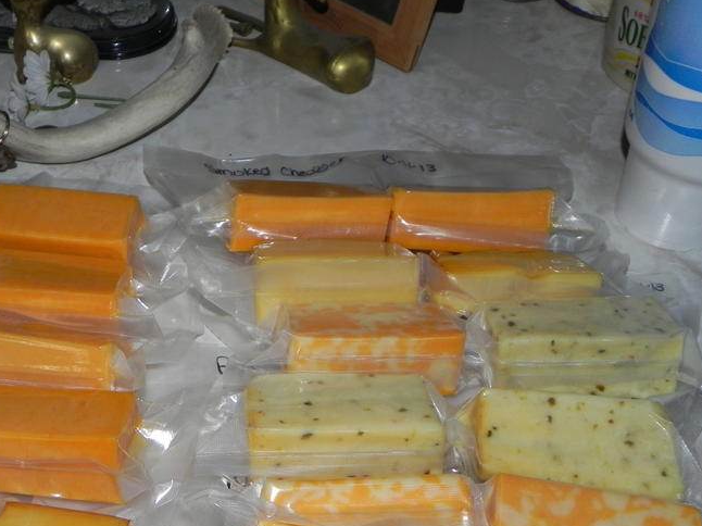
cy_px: 361
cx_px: 216
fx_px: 933
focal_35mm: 46
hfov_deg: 40.6
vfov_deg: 31.2
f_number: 2.8
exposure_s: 1/30
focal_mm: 5.9
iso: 200
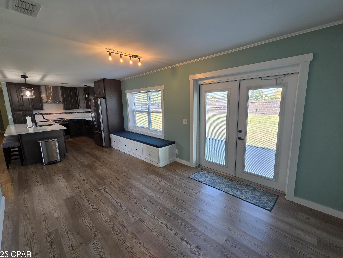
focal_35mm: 14
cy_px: 128
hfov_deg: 102.1
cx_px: 170
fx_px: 139
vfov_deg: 85.7
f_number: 2.2
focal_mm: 2.2
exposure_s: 1/120
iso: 125
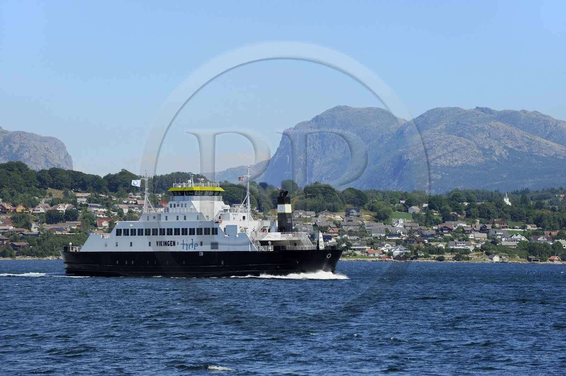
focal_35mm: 190
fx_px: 2985
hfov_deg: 10.8
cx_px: 283
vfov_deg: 7.2
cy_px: 188
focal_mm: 190
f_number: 10
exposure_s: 1/640
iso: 400
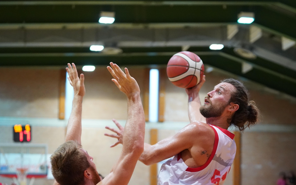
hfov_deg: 22.8
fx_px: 734
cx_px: 179
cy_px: 117
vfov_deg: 14.3
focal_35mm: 91
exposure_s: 1/1000
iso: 8000
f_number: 3.2
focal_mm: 70
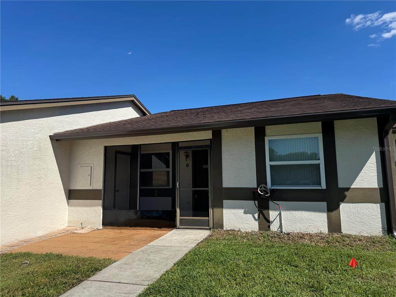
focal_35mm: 24
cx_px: 198
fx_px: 275
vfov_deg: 56.8
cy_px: 148
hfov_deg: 71.6
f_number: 1.78
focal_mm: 6.76
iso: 80
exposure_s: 1/5348
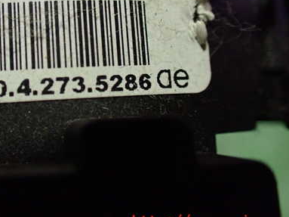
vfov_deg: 30.5
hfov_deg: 39.5
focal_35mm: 47
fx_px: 392
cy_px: 62
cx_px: 76
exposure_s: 1/50
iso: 800
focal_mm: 5.4
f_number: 2.3
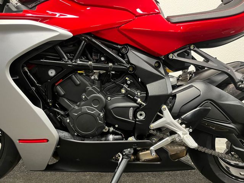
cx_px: 122
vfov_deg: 53.1
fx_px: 183
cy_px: 92
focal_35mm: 26
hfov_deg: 67.3
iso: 500
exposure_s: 1/33
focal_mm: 5.1
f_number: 1.6
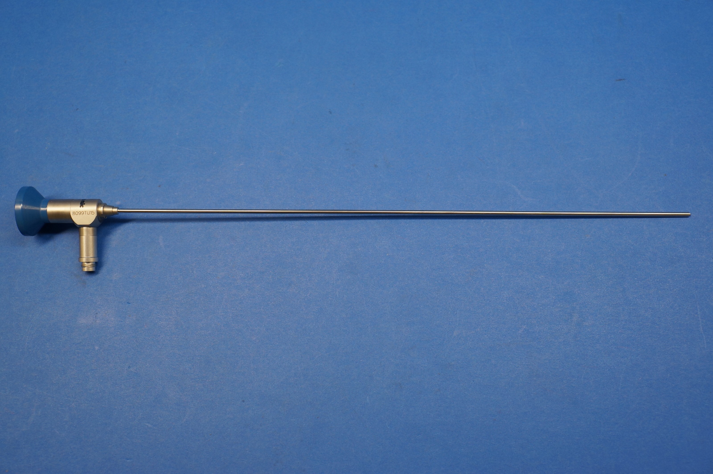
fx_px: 742
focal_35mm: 38
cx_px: 356
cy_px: 237
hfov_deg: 51.3
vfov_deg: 35.4
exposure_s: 1/100
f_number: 5
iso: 400
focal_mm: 25
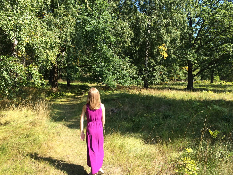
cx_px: 116
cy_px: 88
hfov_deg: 61.7
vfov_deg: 48.2
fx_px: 195
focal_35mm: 29
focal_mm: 4.15
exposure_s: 1/612
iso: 32
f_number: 2.2
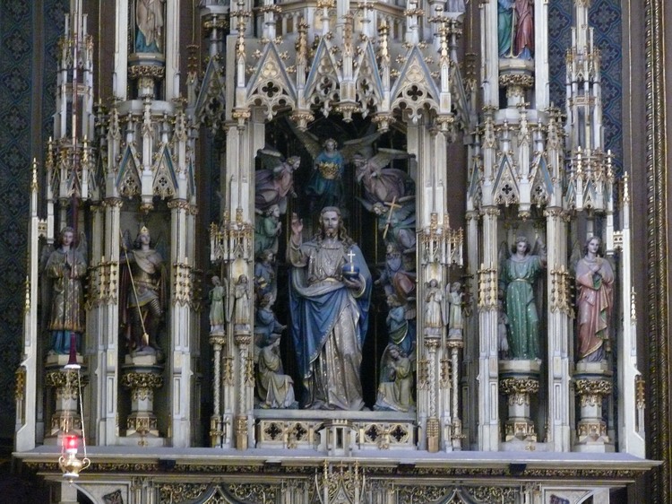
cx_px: 336
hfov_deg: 12.4
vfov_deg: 9.3
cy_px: 252
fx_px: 3086
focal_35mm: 159
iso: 800
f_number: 3.6
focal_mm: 33.6
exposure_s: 1/10
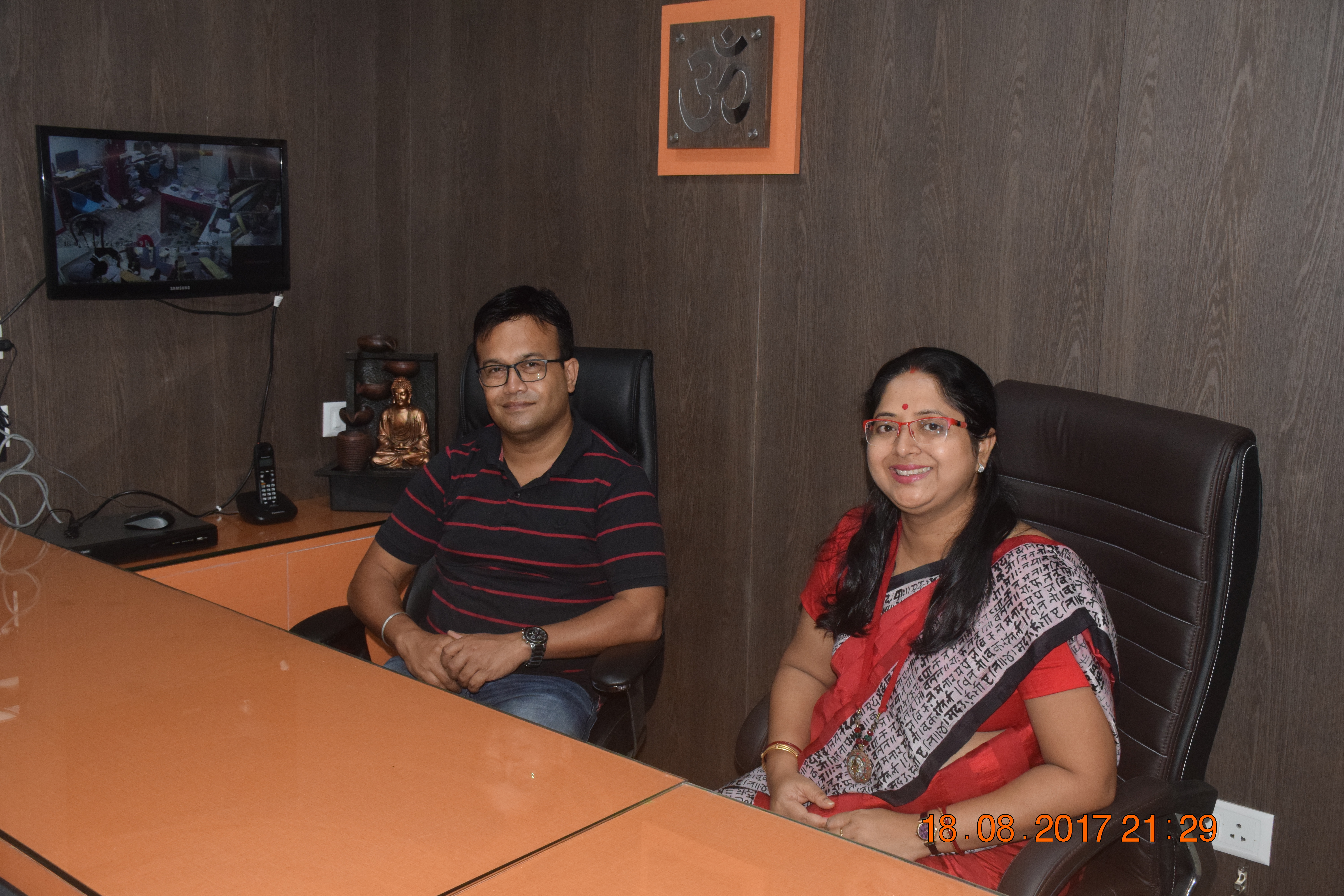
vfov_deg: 36.9
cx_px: 672
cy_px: 448
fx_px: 1344
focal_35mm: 36
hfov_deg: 53.1
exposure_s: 1/200
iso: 1600
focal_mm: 24
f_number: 8
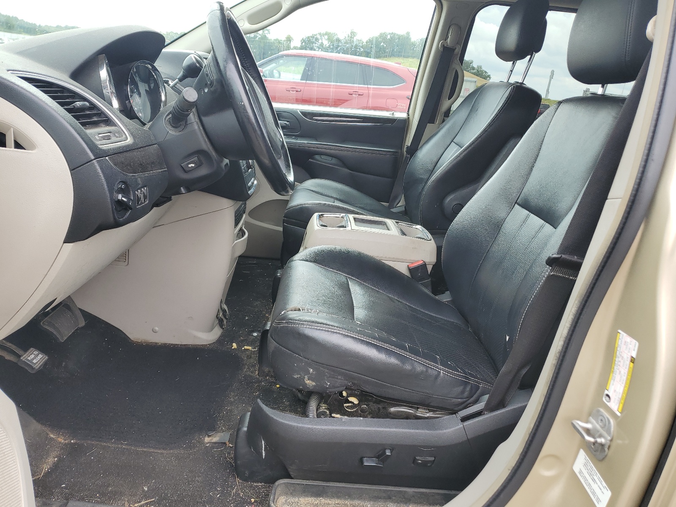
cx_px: 338
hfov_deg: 67.3
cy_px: 254
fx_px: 508
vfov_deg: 53.1
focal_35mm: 26
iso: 50
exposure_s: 1/385
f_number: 1.5
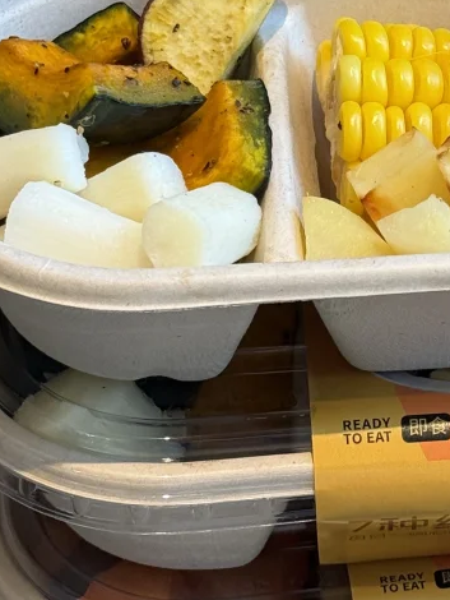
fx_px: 2546
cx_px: 468
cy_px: 172
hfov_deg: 10.0
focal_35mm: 147
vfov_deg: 13.4
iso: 64
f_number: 1.78
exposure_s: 1/100
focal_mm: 6.76
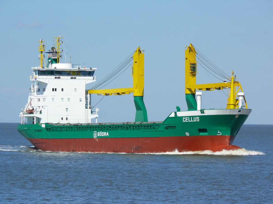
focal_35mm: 351
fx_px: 2768
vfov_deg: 4.2
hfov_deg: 5.6
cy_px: 102
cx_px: 136
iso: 100
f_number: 7.1
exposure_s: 1/400
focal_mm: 74.2
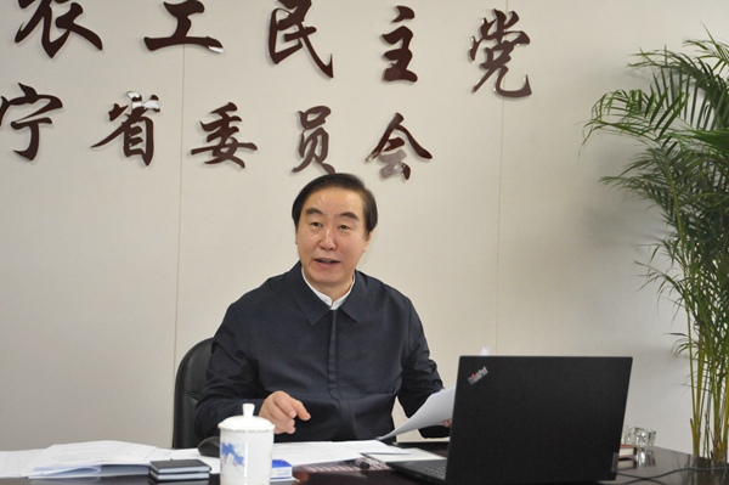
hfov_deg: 32.4
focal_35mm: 62
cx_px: 364
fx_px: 1254
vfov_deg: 21.9
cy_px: 242
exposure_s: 1/200
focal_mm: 62
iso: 6400
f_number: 5.6
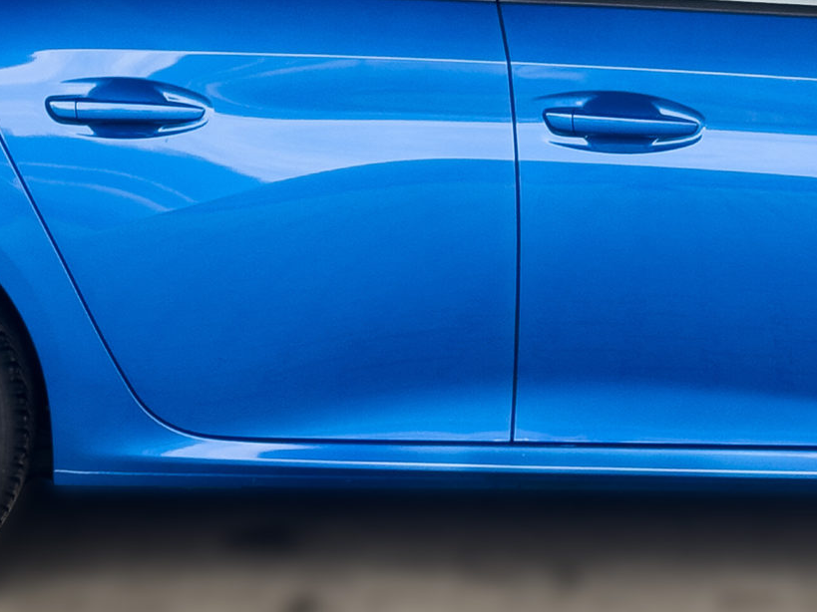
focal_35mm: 150
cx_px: 664
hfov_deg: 13.1
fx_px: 3540
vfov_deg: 9.7
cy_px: -184
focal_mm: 6.86
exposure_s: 1/450
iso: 64
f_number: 1.8
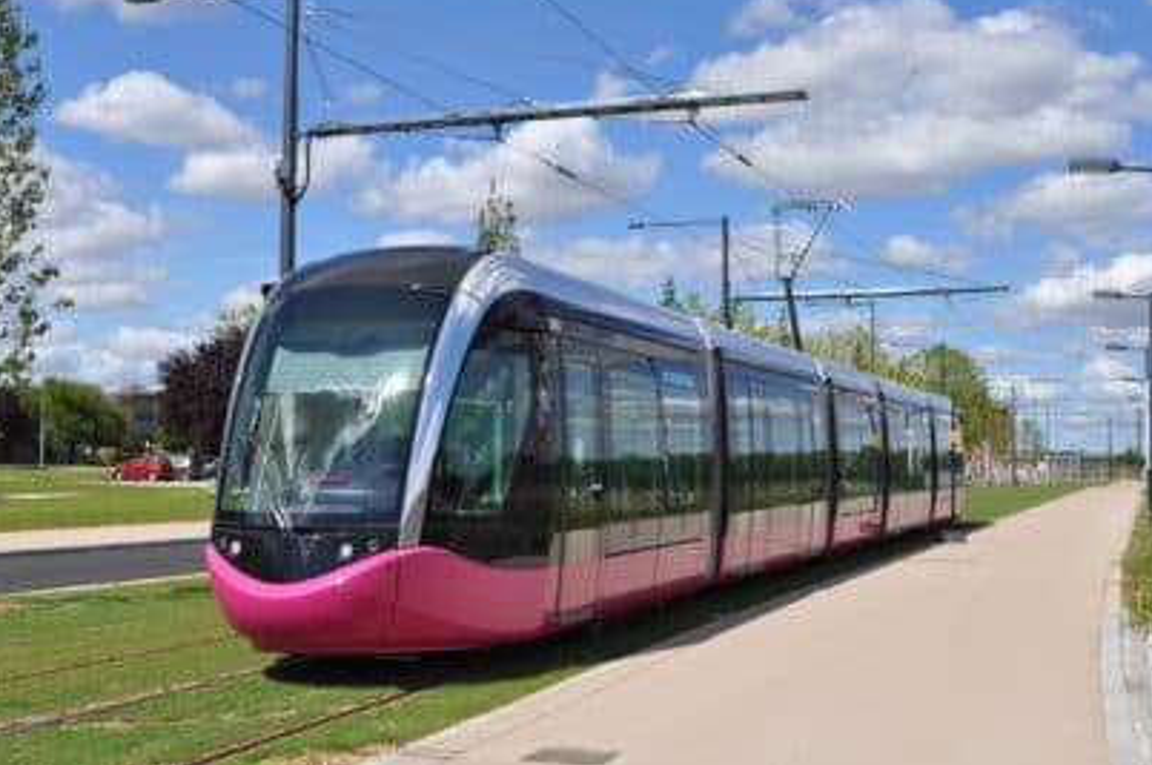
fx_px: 1502
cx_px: 539
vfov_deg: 28.6
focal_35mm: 47
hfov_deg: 41.9
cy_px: 388
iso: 200
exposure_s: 1/400
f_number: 10
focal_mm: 28
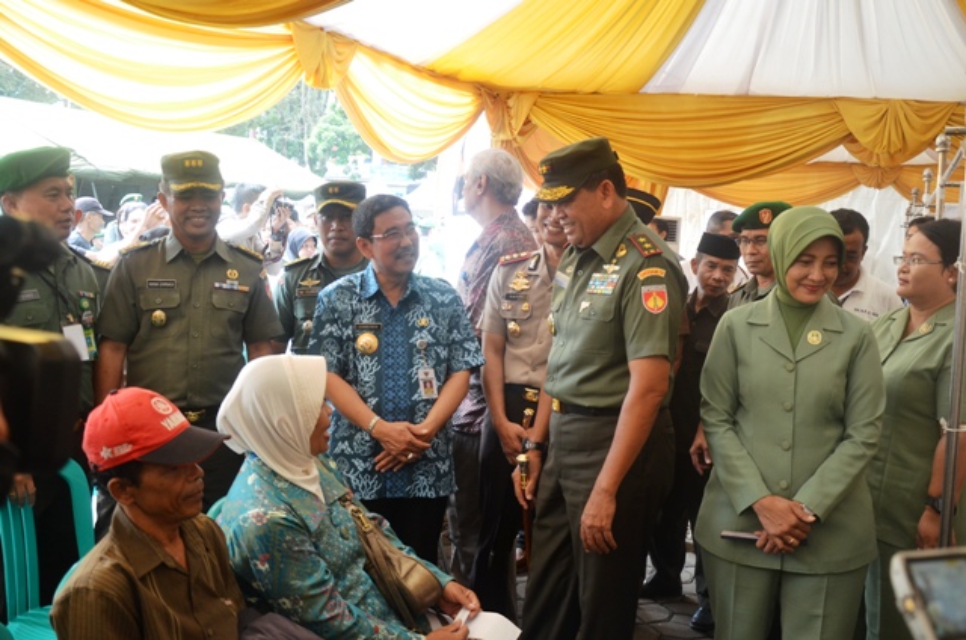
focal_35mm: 38
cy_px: 320
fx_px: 1004
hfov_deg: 51.4
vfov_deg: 35.3
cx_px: 483
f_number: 4
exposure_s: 1/125
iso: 640
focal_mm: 25
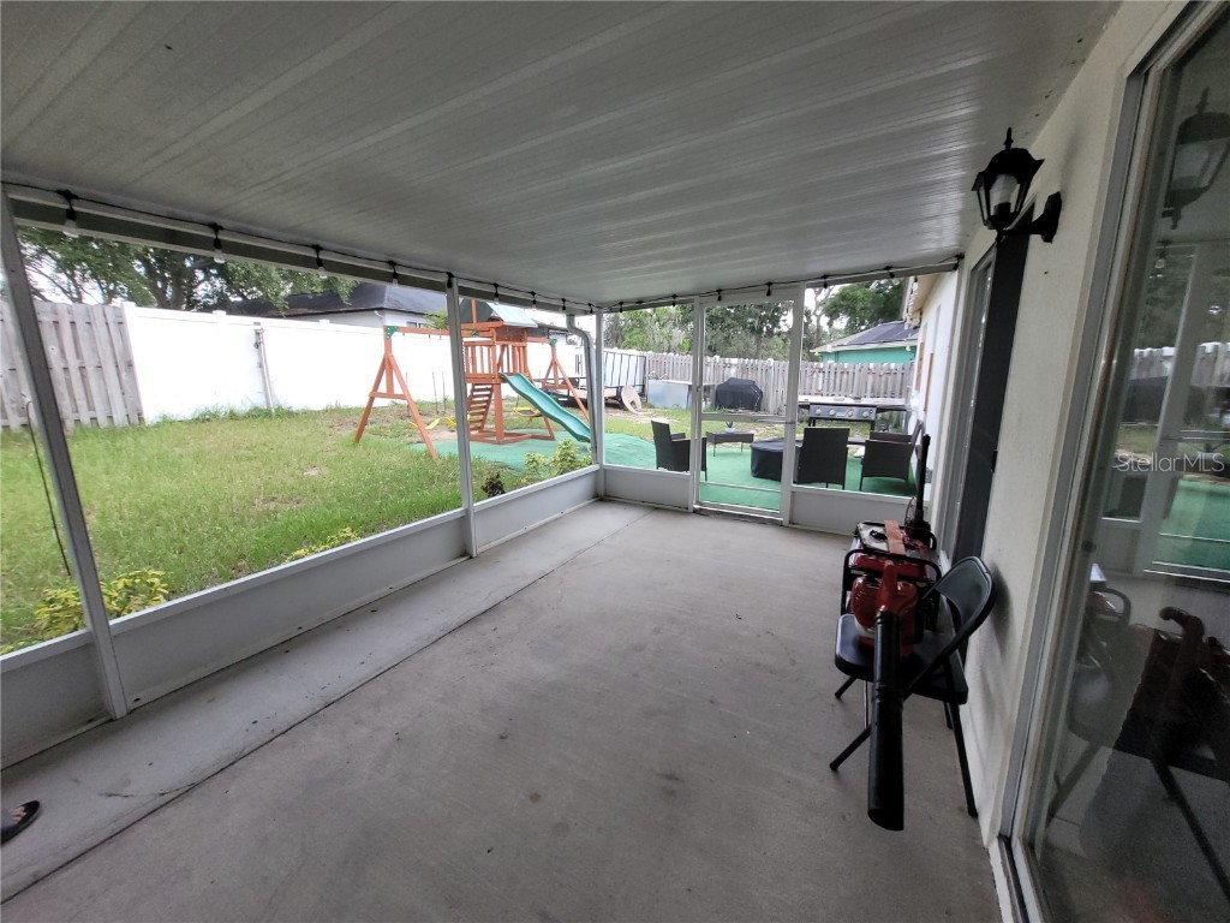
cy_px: 462
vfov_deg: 89.9
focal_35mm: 13
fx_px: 462
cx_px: 615
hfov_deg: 106.2
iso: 50
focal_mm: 1.74
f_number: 2.2
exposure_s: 1/120
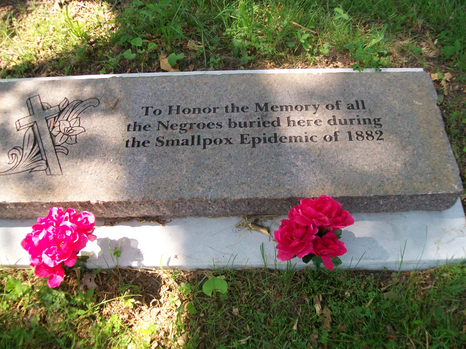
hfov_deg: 51.4
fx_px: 485
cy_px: 174
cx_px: 233
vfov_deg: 39.7
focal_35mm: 36
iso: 64
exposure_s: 1/200
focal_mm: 6
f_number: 2.7
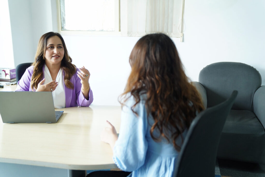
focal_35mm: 36
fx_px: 265
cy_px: 88
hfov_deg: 53.1
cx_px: 132
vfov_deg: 36.9
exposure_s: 1/100
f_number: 2.8
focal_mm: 36
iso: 1250
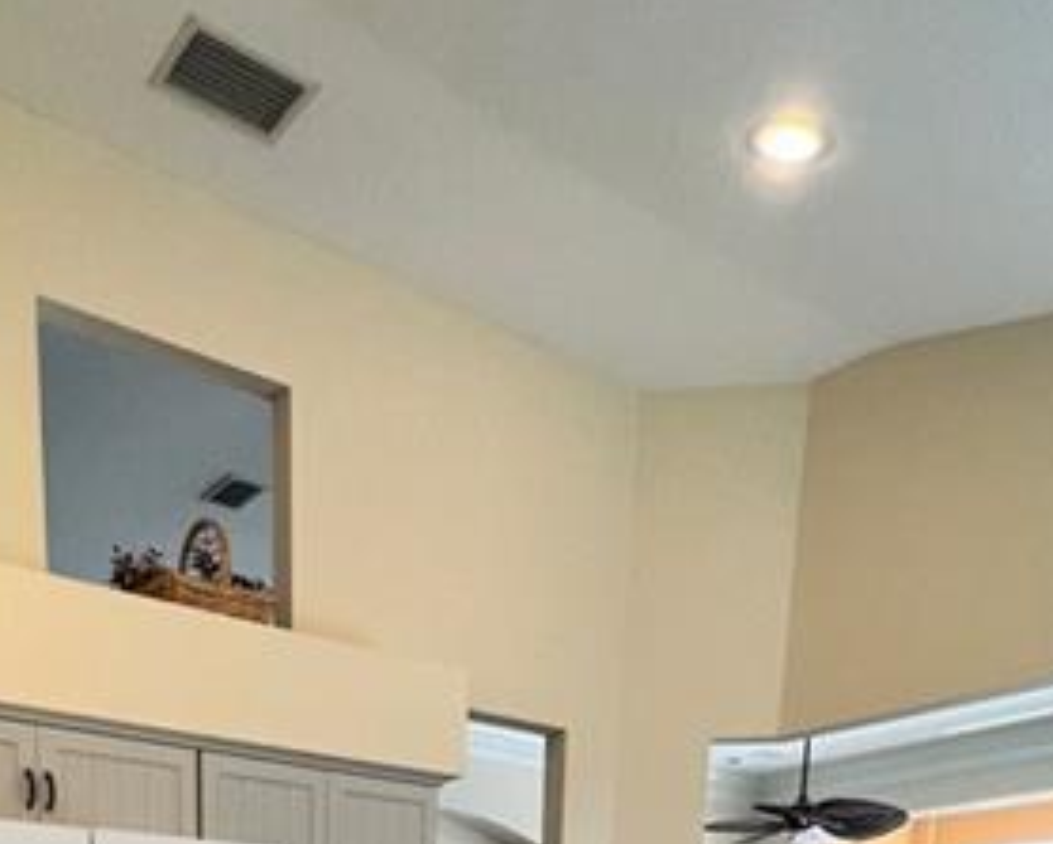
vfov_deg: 27.4
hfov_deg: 50.6
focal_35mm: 35
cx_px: 352
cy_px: 1294
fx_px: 1092
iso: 160
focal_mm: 1.57
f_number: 1.8
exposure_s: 1/120
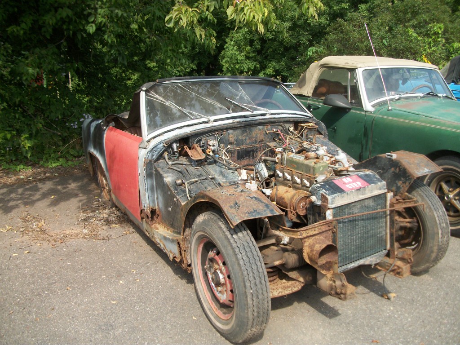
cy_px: 172
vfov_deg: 44.2
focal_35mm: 32
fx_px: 425
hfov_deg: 56.8
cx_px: 230
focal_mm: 5.7
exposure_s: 1/640
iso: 80
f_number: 2.9
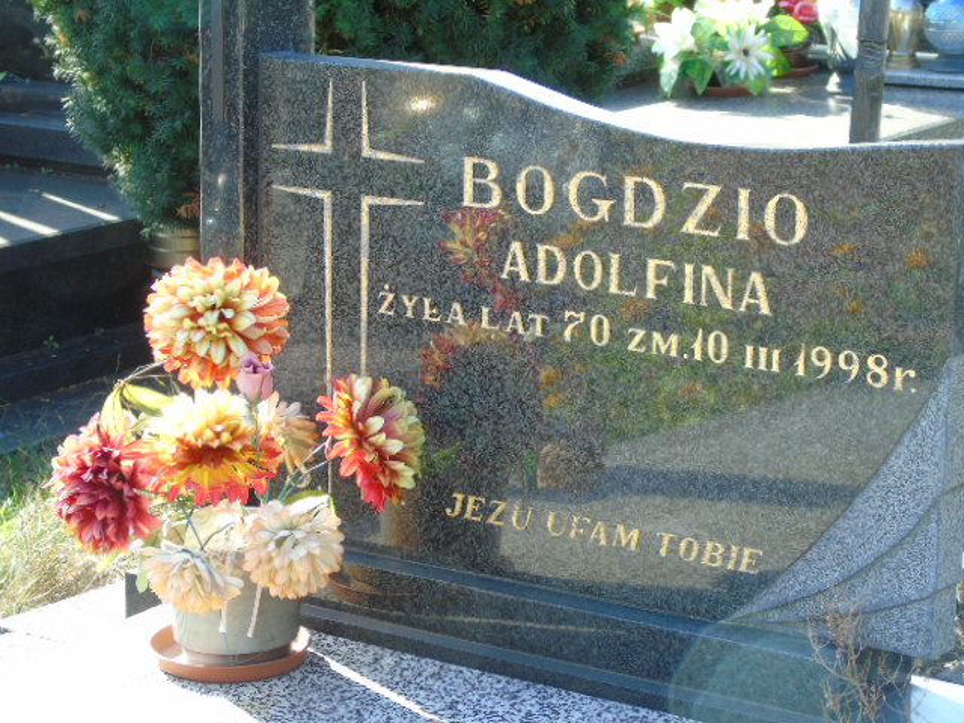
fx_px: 3008
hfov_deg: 18.2
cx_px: 482
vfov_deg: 13.7
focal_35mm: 108
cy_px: 362
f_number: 4.4
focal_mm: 19
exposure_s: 1/80
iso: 100
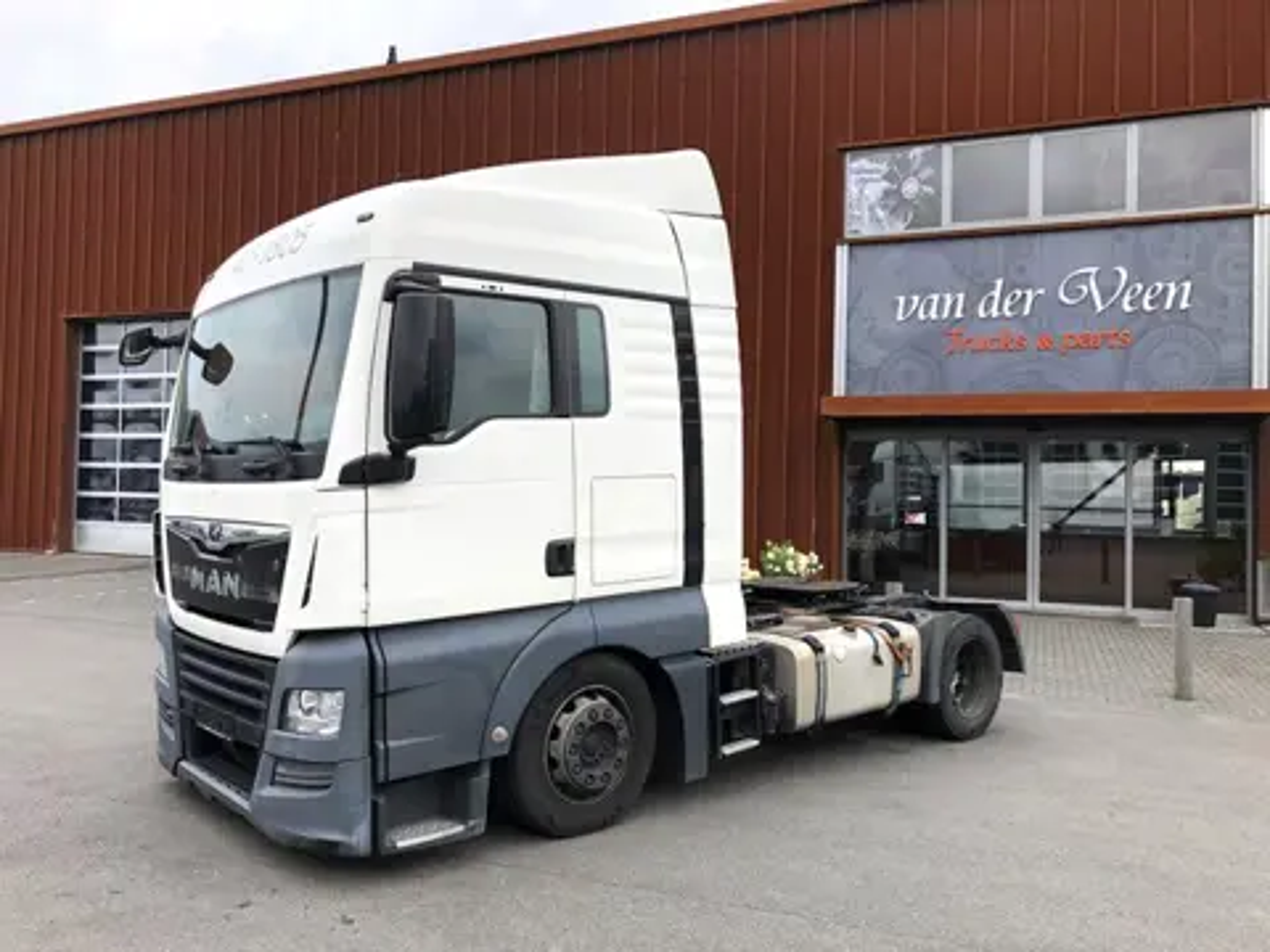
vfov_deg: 49.7
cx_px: 635
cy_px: 476
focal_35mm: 28
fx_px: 1027
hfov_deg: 63.4
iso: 20
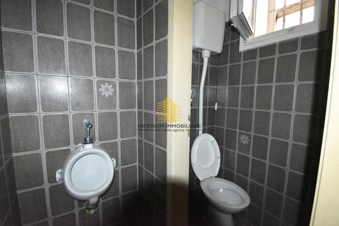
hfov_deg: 100.4
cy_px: 113
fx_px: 141
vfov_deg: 77.3
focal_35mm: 15
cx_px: 170
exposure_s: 1/60
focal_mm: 10
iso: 7200
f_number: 9
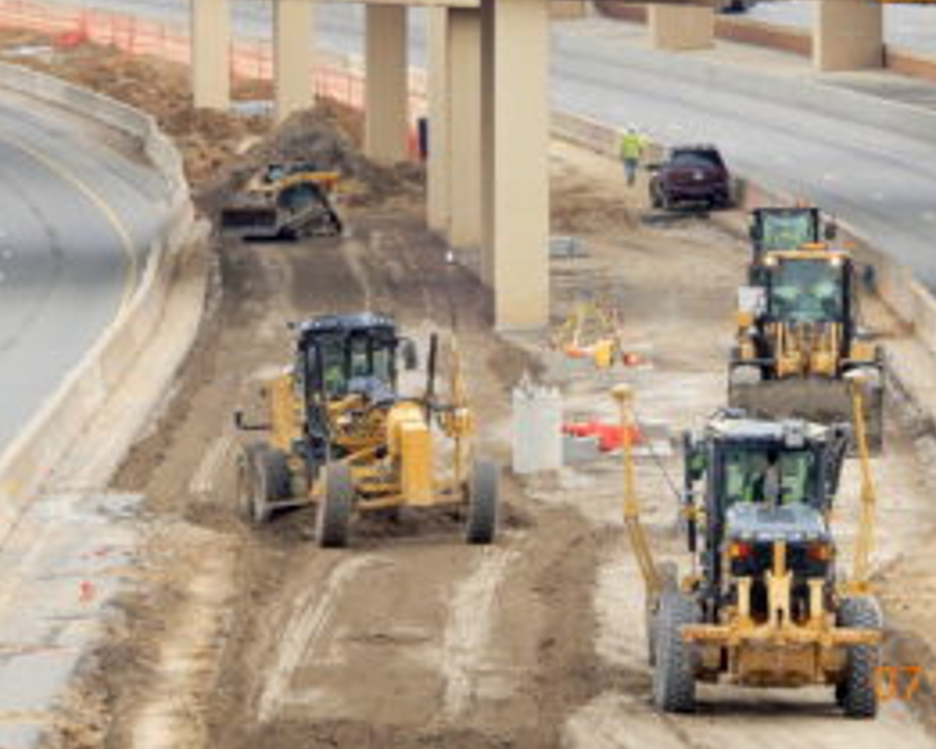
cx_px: 481
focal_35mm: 337
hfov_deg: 5.7
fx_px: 9339
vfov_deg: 4.6
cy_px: 258
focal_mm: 40.1
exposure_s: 1/160
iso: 80
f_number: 5.6
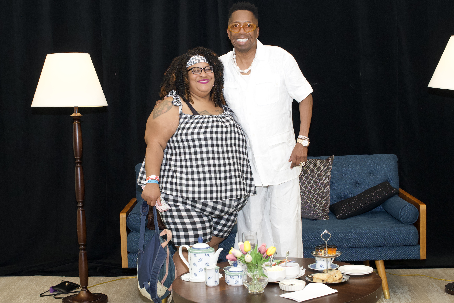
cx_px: 227
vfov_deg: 26.0
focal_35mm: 52
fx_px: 656
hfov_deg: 38.2
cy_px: 152
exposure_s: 1/250
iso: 2000
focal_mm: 35
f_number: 4.5
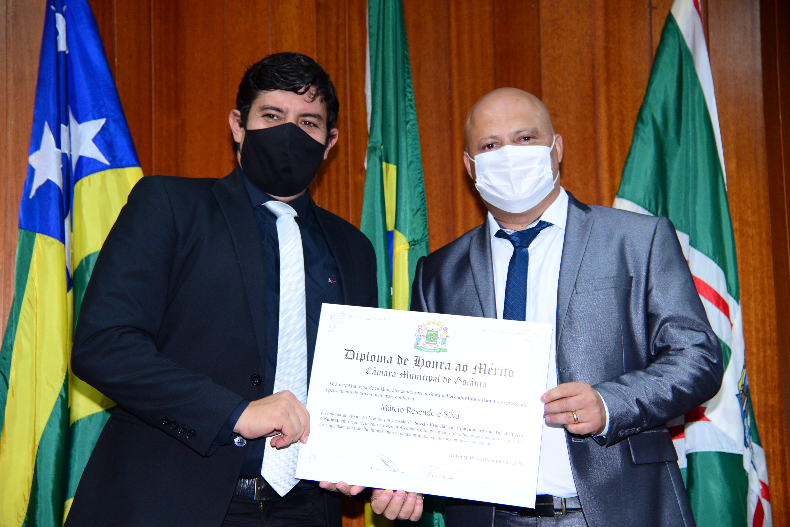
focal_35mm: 75
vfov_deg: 18.2
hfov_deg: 27.0
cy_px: 264
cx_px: 395
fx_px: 1646
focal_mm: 75
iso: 2500
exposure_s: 1/125
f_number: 4
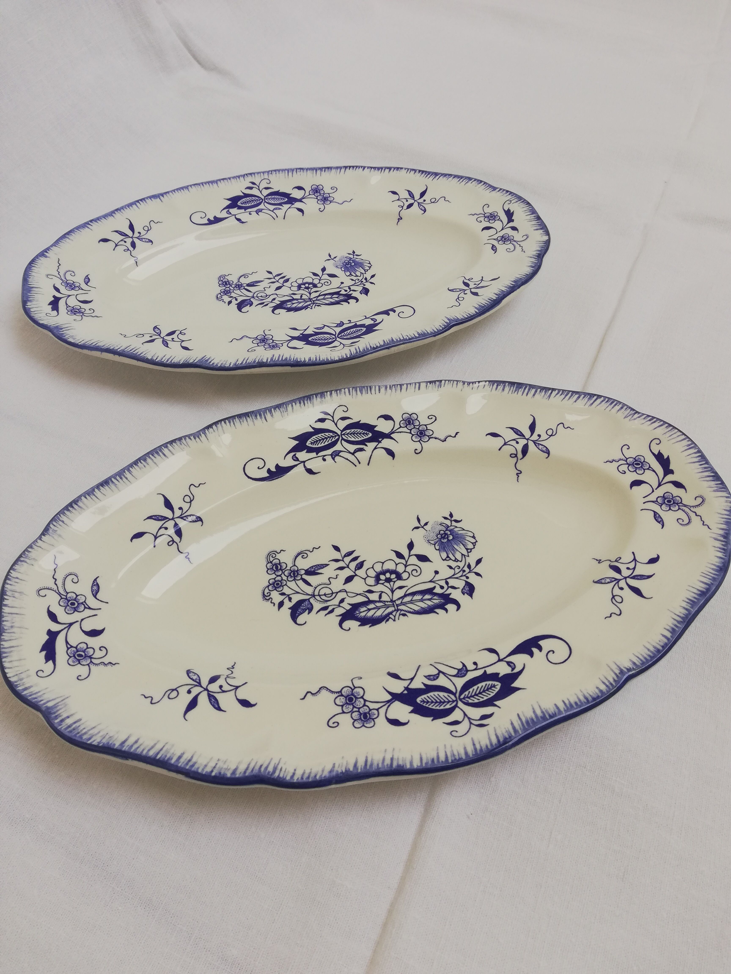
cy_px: 487
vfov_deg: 67.3
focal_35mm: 26
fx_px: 732
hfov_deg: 53.1
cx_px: 366
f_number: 2.2
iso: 50
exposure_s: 1/50
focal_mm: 3.81
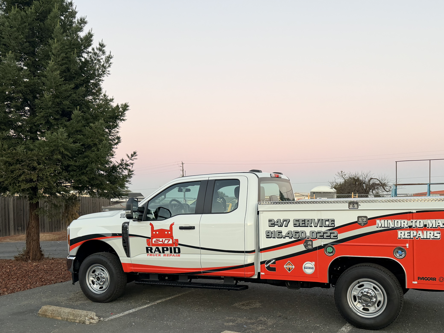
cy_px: 216
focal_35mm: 33
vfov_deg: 42.5
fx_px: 423
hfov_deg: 55.0
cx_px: 264
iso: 200
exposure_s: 1/121
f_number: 1.78
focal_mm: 6.76
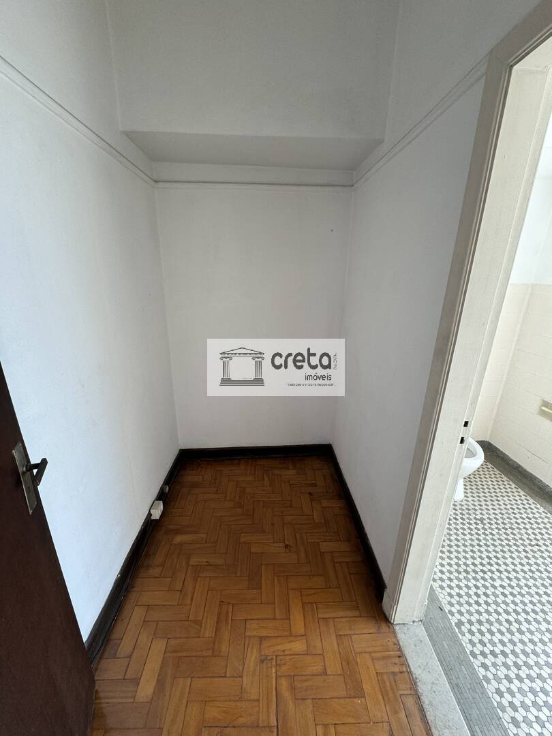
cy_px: 368
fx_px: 298
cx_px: 276
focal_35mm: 14
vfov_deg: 102.1
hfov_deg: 85.7
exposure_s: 1/99
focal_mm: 2.22
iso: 100
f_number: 2.2
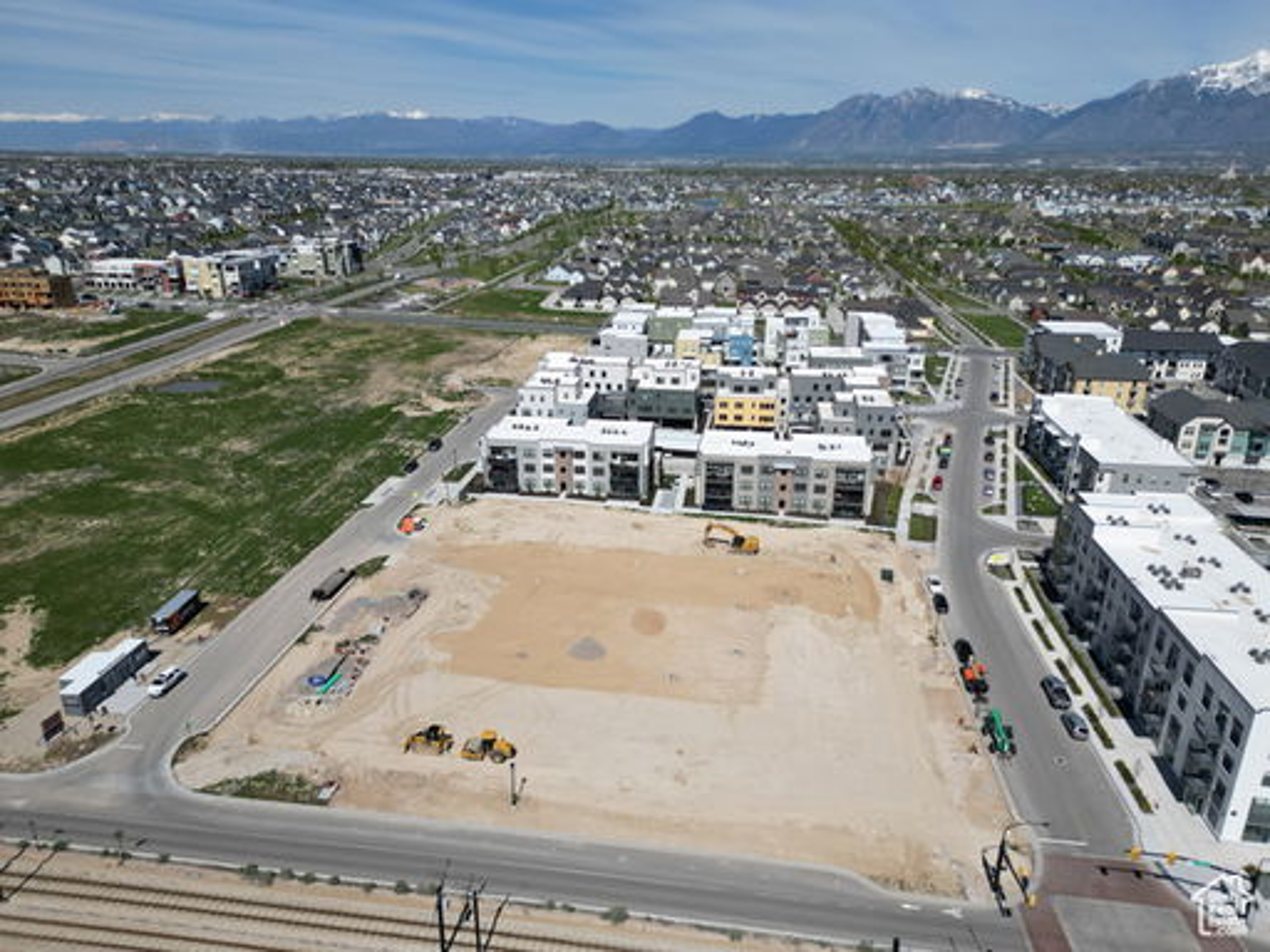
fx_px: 881
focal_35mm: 24
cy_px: 476
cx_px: 635
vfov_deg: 56.8
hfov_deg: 71.6
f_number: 1.7
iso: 120
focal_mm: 6.72
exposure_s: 1/5000
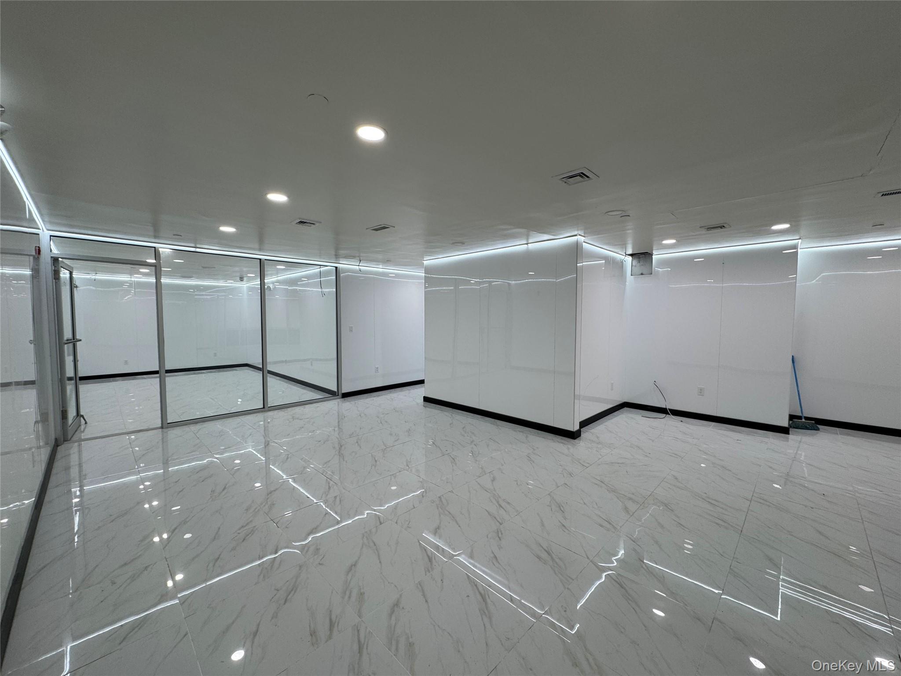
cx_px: 450
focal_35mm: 14
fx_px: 364
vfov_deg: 85.7
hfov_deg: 102.1
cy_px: 338
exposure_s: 1/120
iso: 64
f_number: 2.2
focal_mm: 2.22
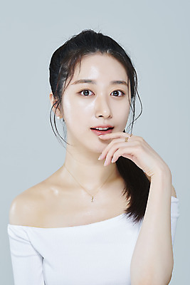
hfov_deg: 13.1
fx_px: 830
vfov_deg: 19.4
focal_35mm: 105
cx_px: 95
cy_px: 142
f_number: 11
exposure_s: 1/125
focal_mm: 105
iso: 64
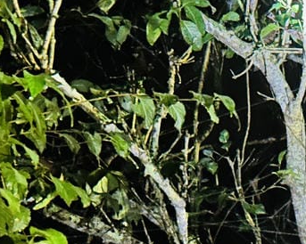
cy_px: 214
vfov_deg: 9.4
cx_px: 488
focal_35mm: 164
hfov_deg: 11.2
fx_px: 1484
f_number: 1.78
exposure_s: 1/5
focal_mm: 6.86
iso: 800
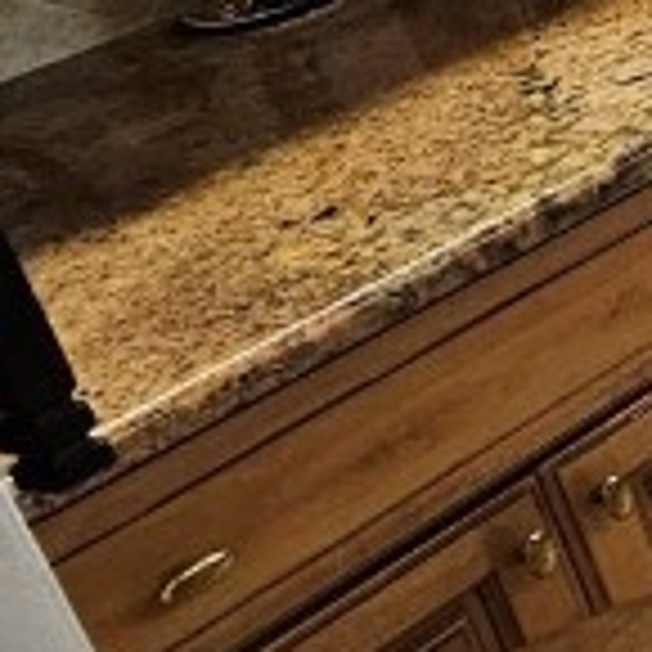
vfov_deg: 19.3
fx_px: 1726
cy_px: -256
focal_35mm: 81
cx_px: 2235
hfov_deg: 9.8
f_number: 2.2
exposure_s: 1/60
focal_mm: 2.2
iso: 100
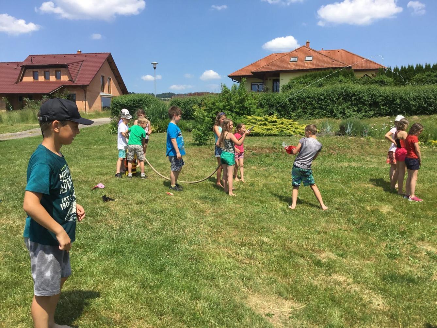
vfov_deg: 45.5
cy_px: 164
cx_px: 218
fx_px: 391
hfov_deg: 58.3
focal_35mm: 31
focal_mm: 3.3
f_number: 2.4
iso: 25
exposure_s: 1/1274
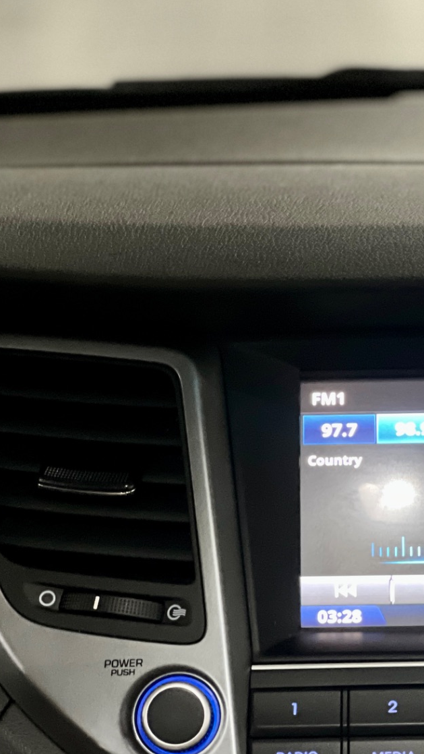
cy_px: 439
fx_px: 2880
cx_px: 531
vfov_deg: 14.9
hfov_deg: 8.3
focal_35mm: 144
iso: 640
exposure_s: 1/15
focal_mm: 9
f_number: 2.8
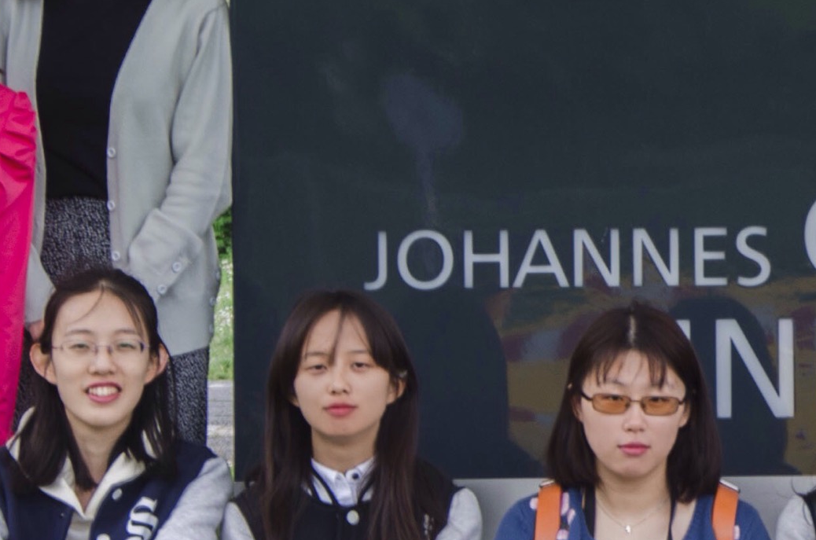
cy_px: 182
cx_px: 1172
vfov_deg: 4.6
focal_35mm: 296
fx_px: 6694
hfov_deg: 6.9
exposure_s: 1/100
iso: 125
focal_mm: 50
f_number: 5.6
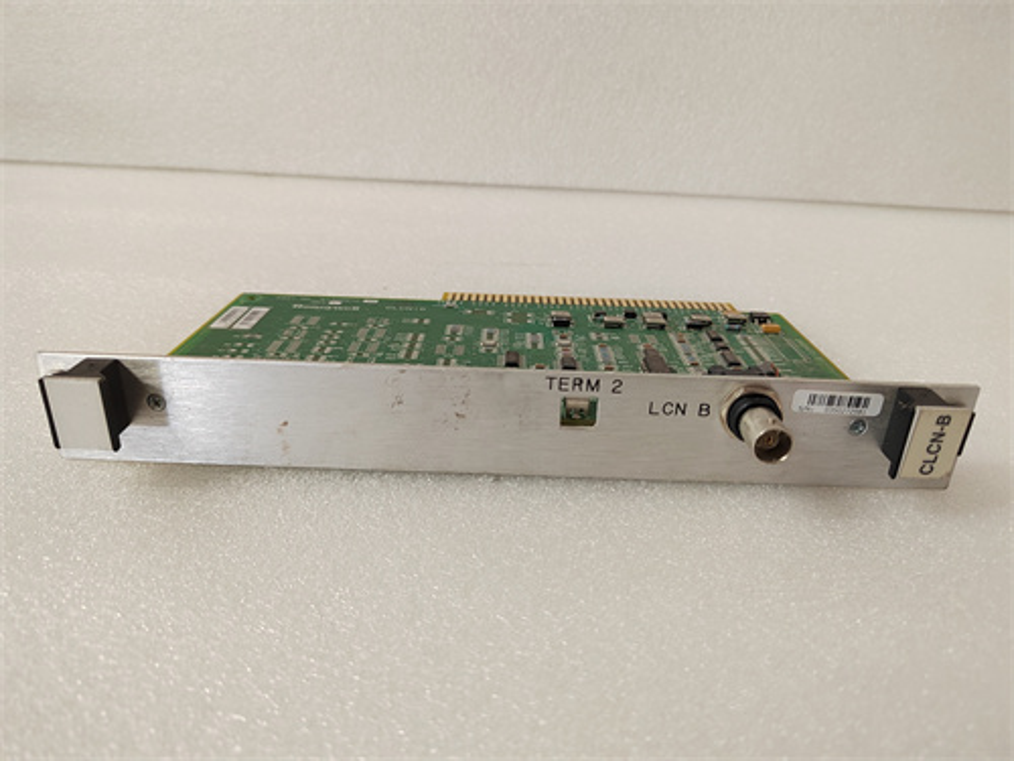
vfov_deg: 58.9
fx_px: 674
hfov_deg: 73.9
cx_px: 507
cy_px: 380
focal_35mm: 23
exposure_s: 1/100
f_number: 1.9
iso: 2113
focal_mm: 5.52
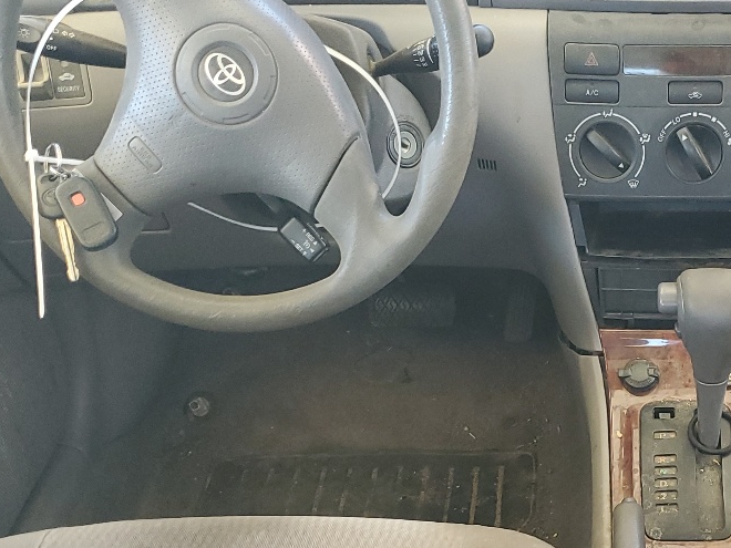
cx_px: 644
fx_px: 1330
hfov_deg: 29.6
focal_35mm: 63
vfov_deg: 22.8
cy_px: 480
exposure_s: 1/60.2
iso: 117
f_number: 1.5
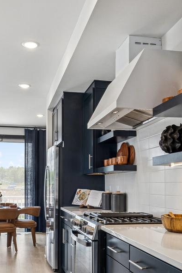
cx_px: 72
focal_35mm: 39
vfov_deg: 49.1
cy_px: 170
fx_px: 296
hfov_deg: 34.1
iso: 400
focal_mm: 10
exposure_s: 1/30
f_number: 8
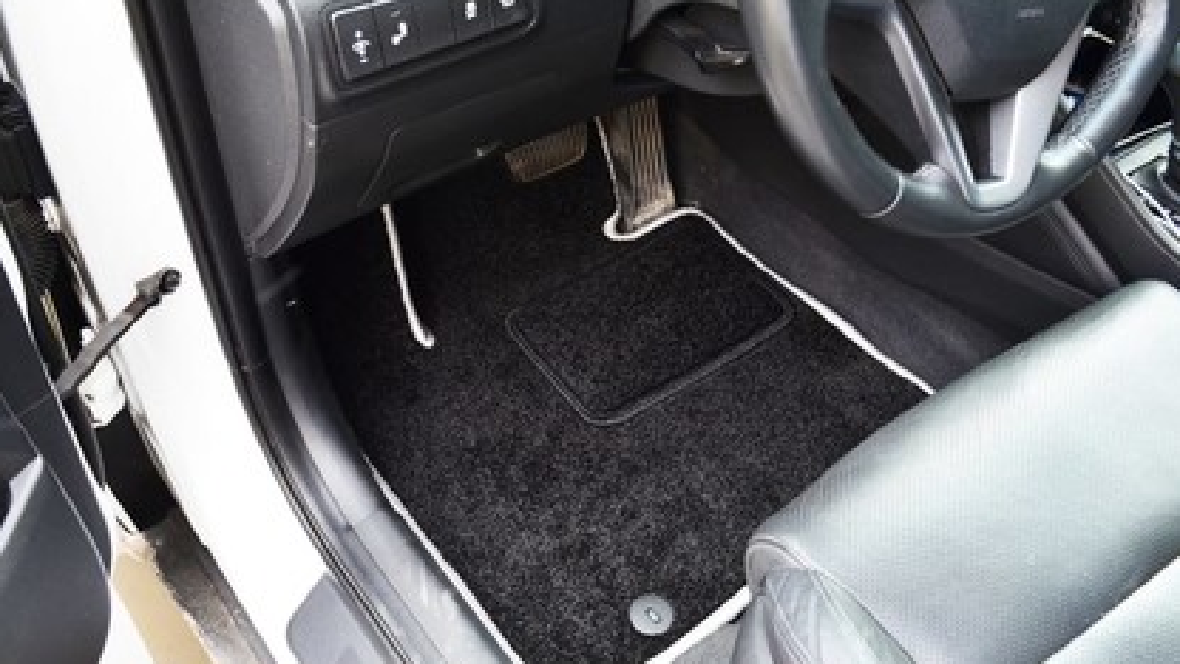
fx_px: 1189
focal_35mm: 38
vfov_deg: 31.2
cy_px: 372
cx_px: 590
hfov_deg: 52.8
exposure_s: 1/30
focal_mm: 24
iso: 400
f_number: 9
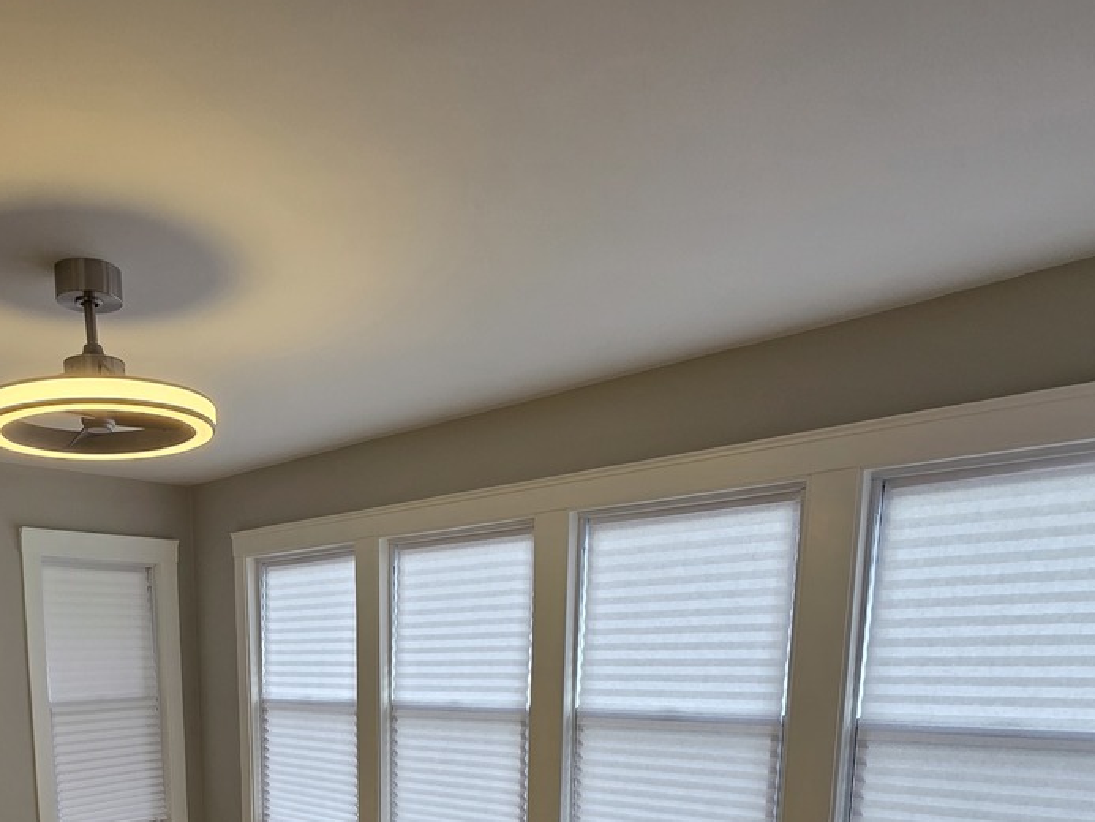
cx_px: 322
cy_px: 811
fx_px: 854
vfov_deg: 44.2
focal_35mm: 27
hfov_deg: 62.8
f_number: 1.9
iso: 100
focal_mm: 2.2
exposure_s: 1/120
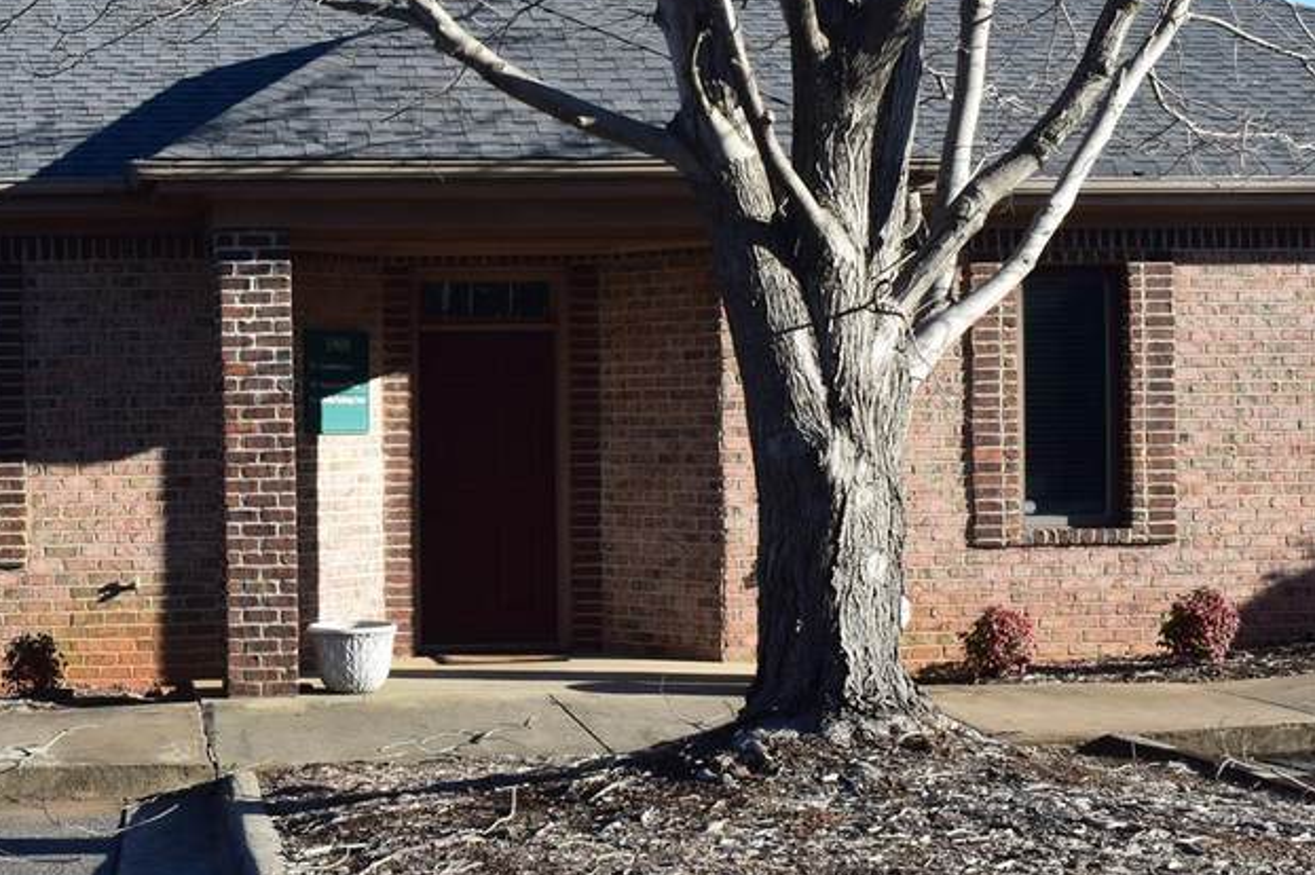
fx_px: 2593
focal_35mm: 71
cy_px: 498
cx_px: 256
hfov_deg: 27.9
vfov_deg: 19.1
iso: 400
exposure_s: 1/320
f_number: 10
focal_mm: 23
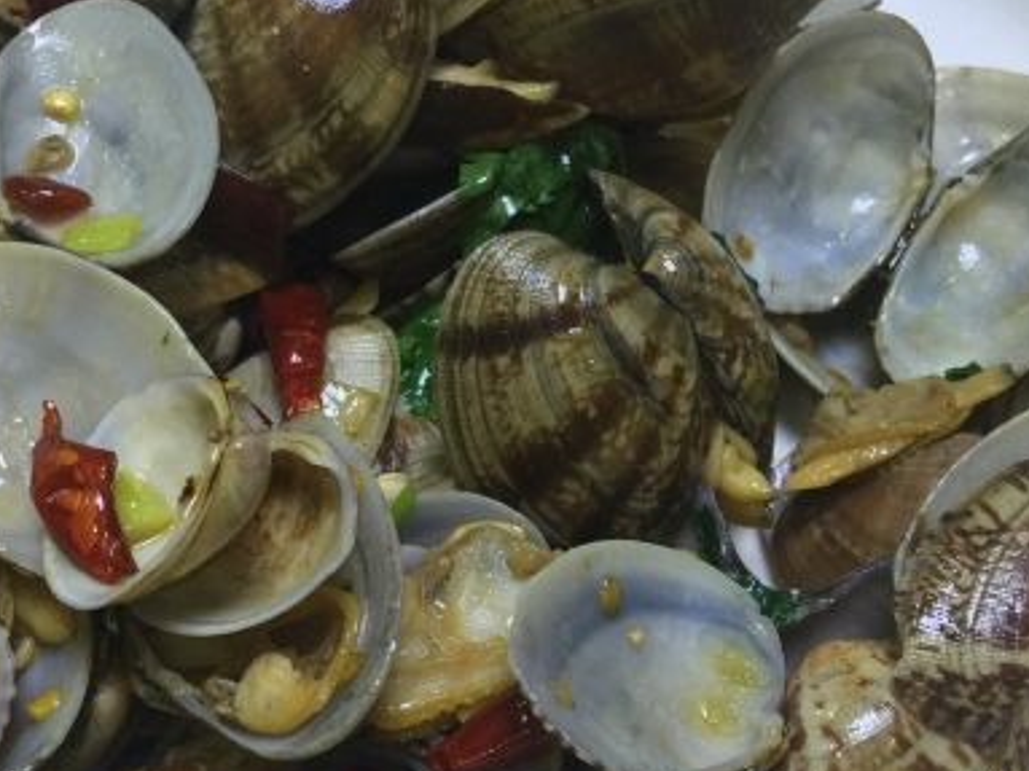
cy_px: 525
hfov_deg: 36.0
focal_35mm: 53
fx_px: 1575
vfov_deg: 27.3
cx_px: 395
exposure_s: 1/17
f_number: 2.2
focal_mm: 4.15
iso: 80
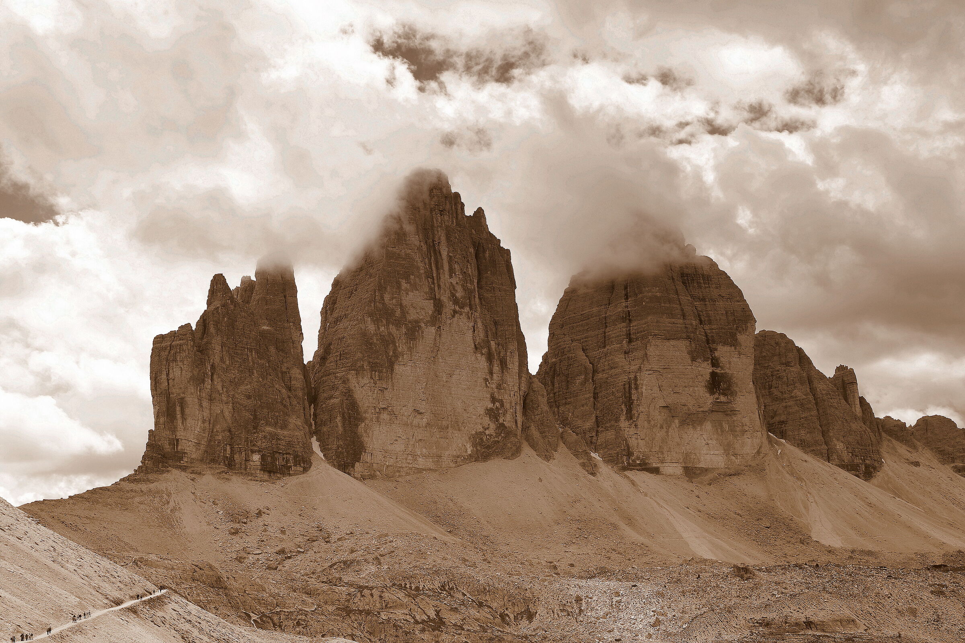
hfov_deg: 49.6
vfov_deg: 34.2
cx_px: 482
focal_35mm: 39
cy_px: 322
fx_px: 1045
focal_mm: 26
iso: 100
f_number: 8
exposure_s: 1/320
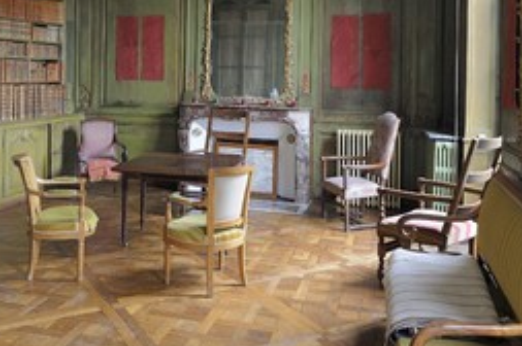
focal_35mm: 40
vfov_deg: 32.5
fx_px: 579
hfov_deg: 48.2
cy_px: 74
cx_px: 203
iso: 800
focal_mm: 24
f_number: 4.5
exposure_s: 1/30
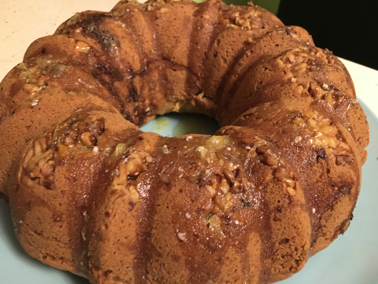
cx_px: 189
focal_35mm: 29
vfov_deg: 48.2
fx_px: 317
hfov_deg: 61.7
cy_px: 142
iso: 100
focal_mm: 4.15
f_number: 2.2
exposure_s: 1/4
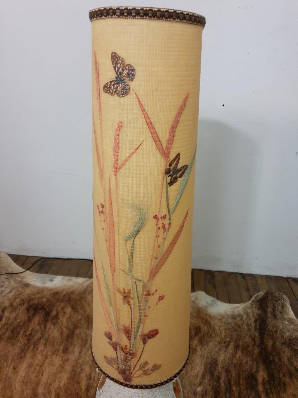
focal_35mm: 26
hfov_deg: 53.1
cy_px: 199
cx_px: 149
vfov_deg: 67.3
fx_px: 298
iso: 250
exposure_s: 1/33
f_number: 1.5
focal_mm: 4.3
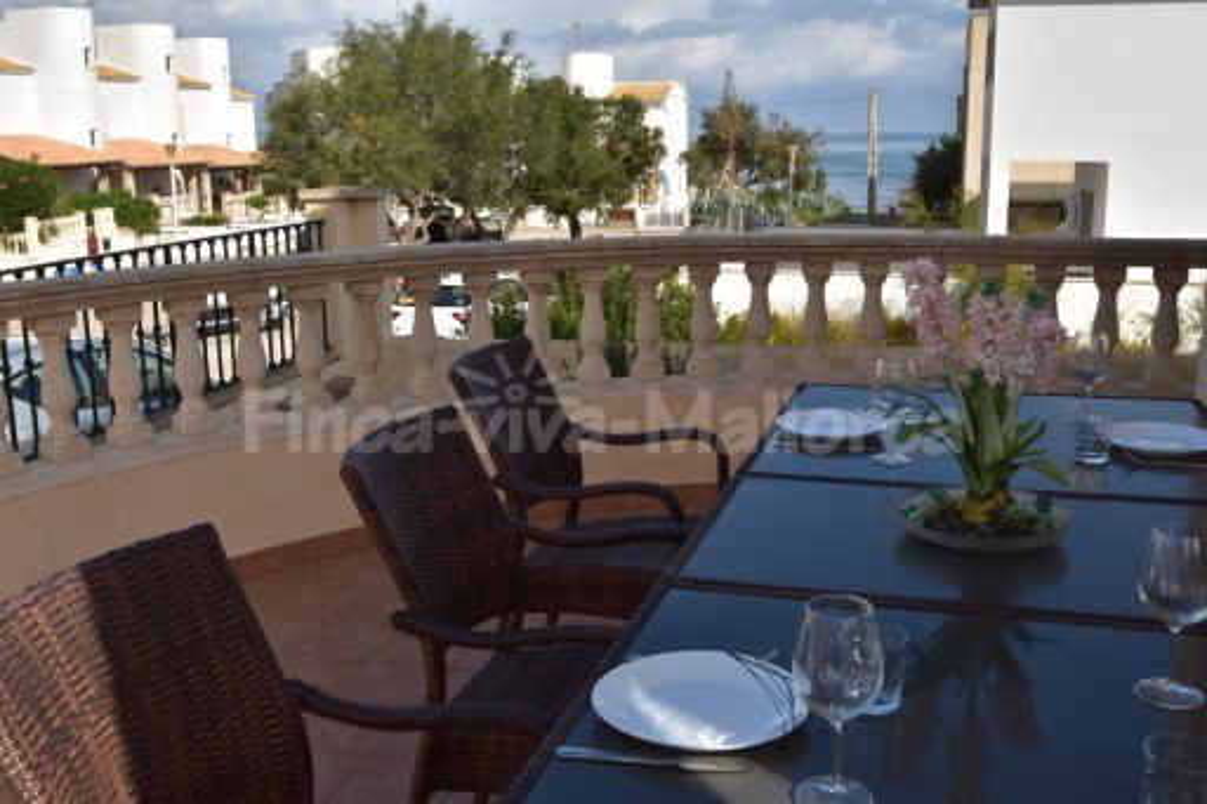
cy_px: 402
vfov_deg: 36.8
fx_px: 1207
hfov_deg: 53.1
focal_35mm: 36
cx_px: 604
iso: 100
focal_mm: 24
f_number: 10
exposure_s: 1/200
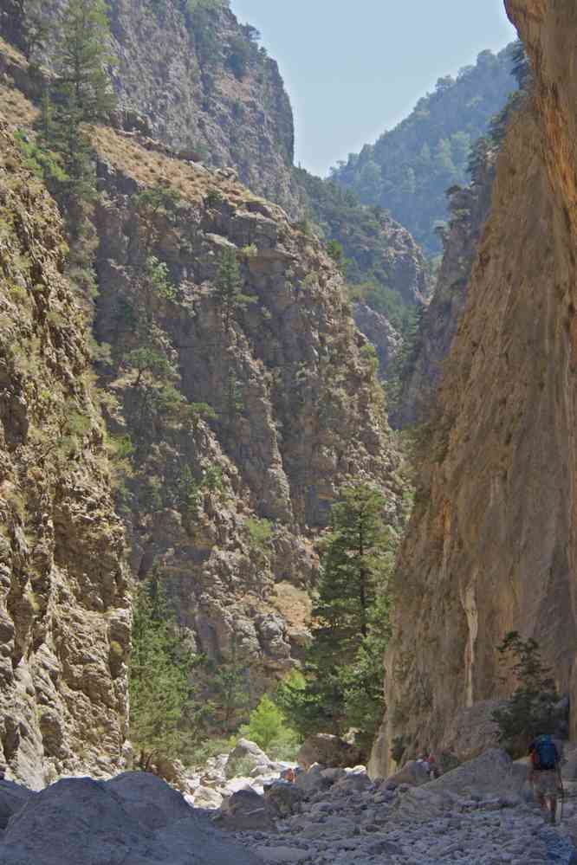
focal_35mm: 87
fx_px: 2091
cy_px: 432
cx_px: 288
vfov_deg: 23.4
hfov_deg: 15.7
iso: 400
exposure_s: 1/250
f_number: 5
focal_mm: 57.5
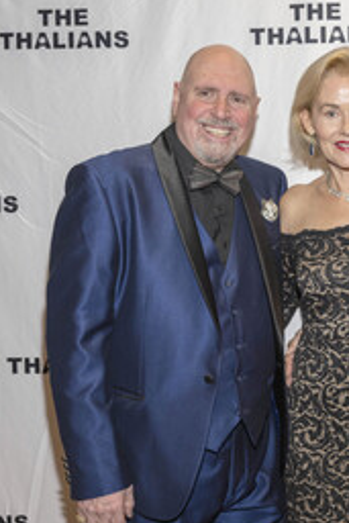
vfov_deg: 34.5
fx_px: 842
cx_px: 409
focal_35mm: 58
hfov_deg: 21.8
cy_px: 249
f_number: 5.6
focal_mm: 33
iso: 800
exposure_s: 1/200
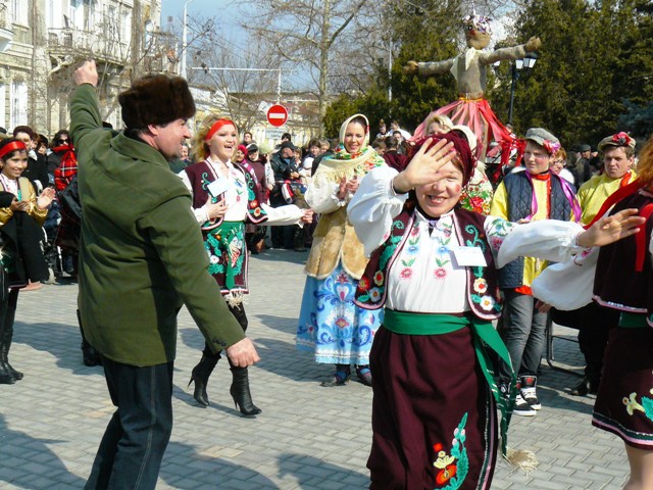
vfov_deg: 28.6
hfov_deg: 37.5
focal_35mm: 51
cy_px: 245
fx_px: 962
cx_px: 326
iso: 200
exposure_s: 1/400
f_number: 8
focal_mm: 8.6
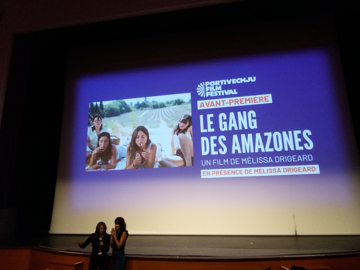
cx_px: 180
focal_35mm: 16
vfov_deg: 78.1
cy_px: 135
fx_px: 166
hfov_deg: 94.5
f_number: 2.2
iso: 240
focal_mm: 1.65
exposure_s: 1/25
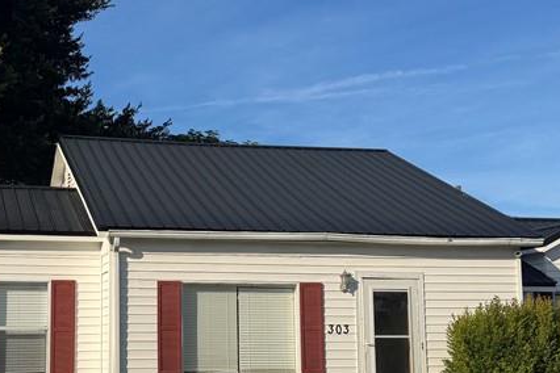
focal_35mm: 60
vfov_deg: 22.6
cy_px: 231
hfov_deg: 33.0
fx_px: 933
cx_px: 174
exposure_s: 1/7092
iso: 80
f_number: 1.78
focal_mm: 6.76
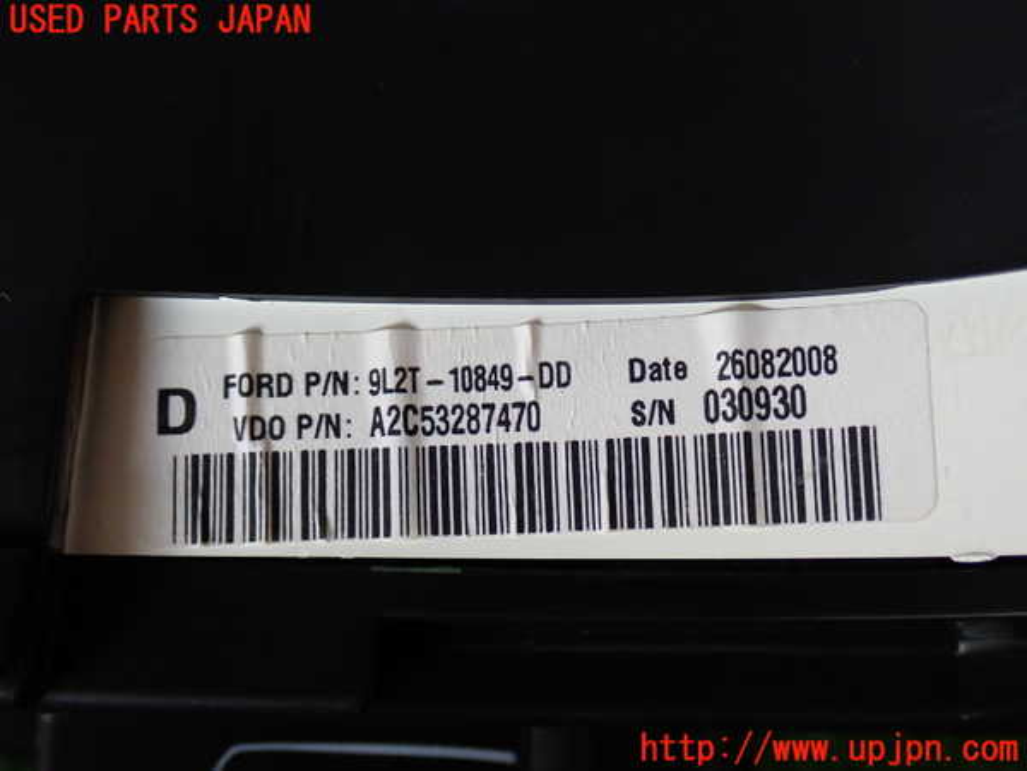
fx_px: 1305
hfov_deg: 42.9
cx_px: 514
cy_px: 386
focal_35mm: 44
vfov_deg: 32.9
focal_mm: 7.84
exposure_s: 1/60
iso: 200
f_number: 2.9
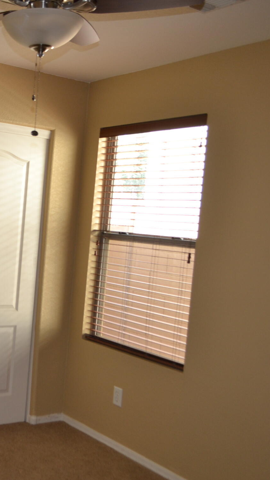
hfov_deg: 25.6
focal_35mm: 43
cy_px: 239
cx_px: -29
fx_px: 547
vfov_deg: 47.4
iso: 400
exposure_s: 1/80
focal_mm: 18
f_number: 4
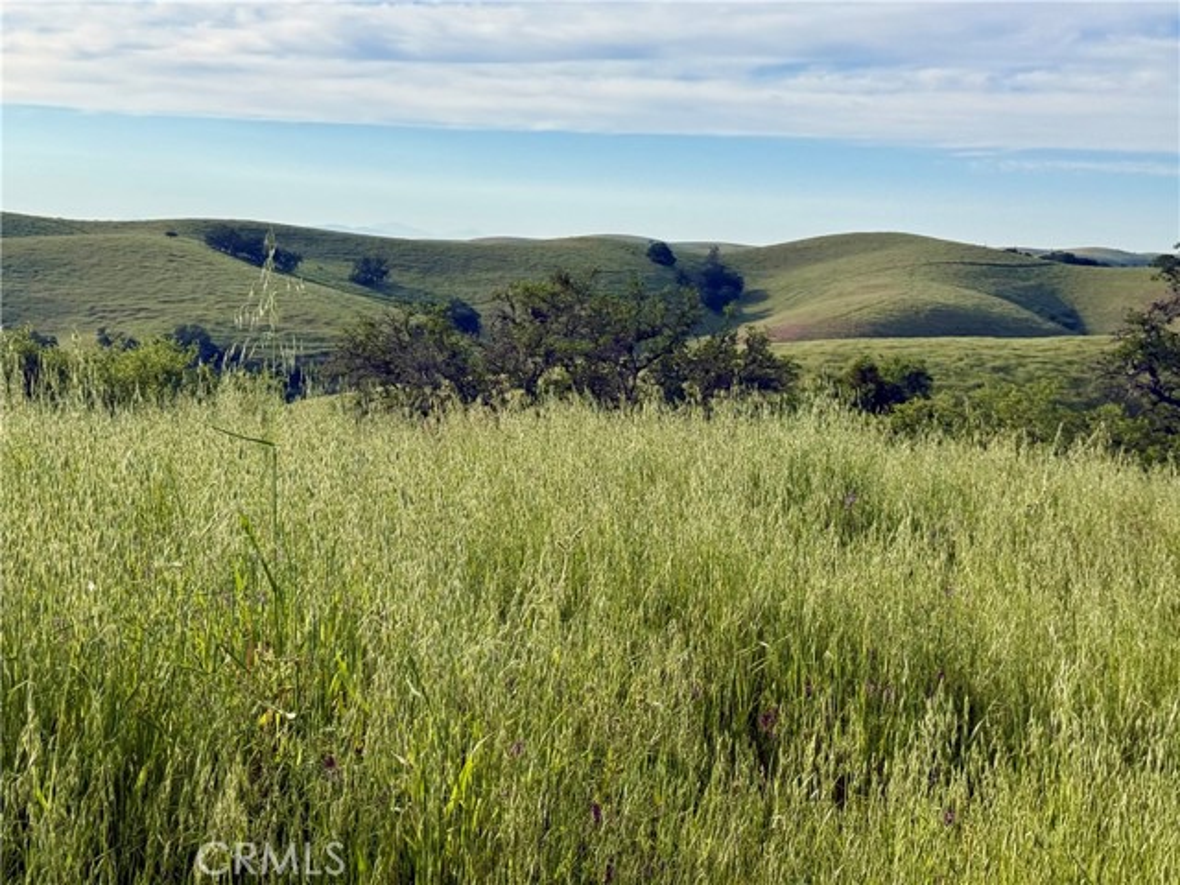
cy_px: 442
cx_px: 590
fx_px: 1636
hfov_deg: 39.7
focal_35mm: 48
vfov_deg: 30.3
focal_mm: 6.76
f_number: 1.78
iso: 64
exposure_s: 1/6024
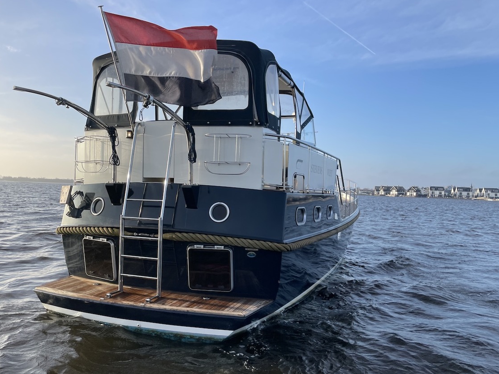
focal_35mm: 28
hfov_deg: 63.4
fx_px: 404
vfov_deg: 49.7
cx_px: 232
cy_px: 200
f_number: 1.6
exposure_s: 1/1689
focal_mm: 4.2
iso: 32
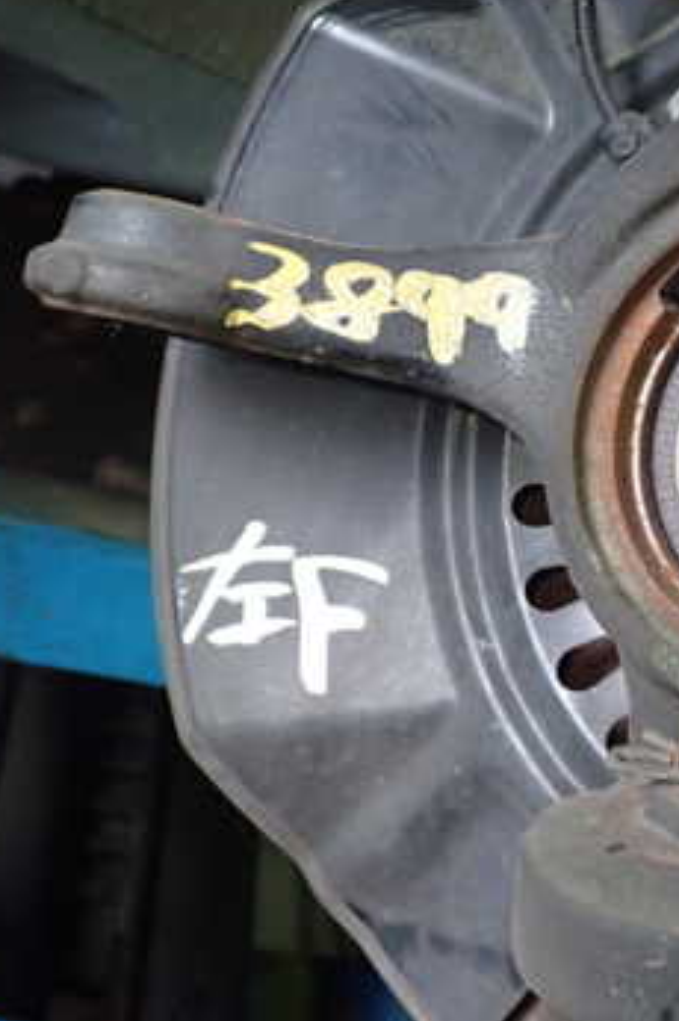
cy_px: 434
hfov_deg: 20.5
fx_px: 1843
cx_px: 608
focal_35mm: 65
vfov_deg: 30.9
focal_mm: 6.37
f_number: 2.5
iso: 400
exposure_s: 1/40
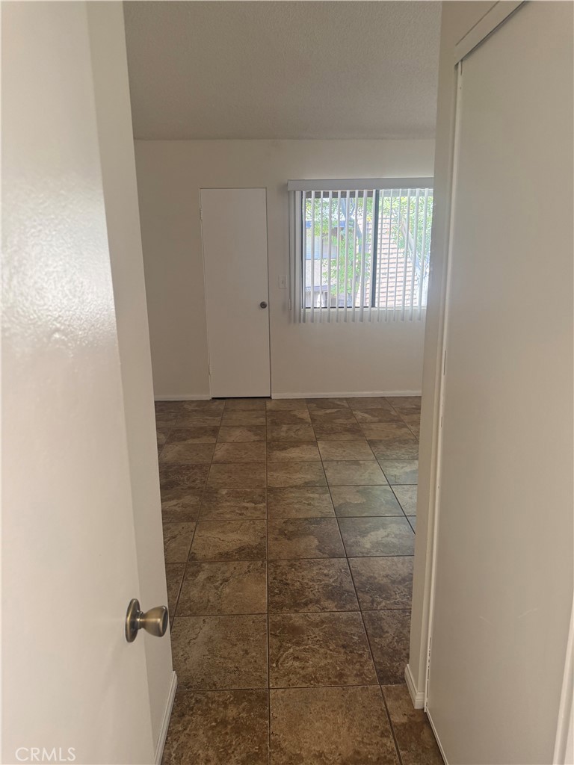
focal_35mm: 24
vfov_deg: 71.6
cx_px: 287
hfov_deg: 56.8
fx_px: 531
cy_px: 382
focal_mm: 6.76
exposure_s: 1/125
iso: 125
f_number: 1.78
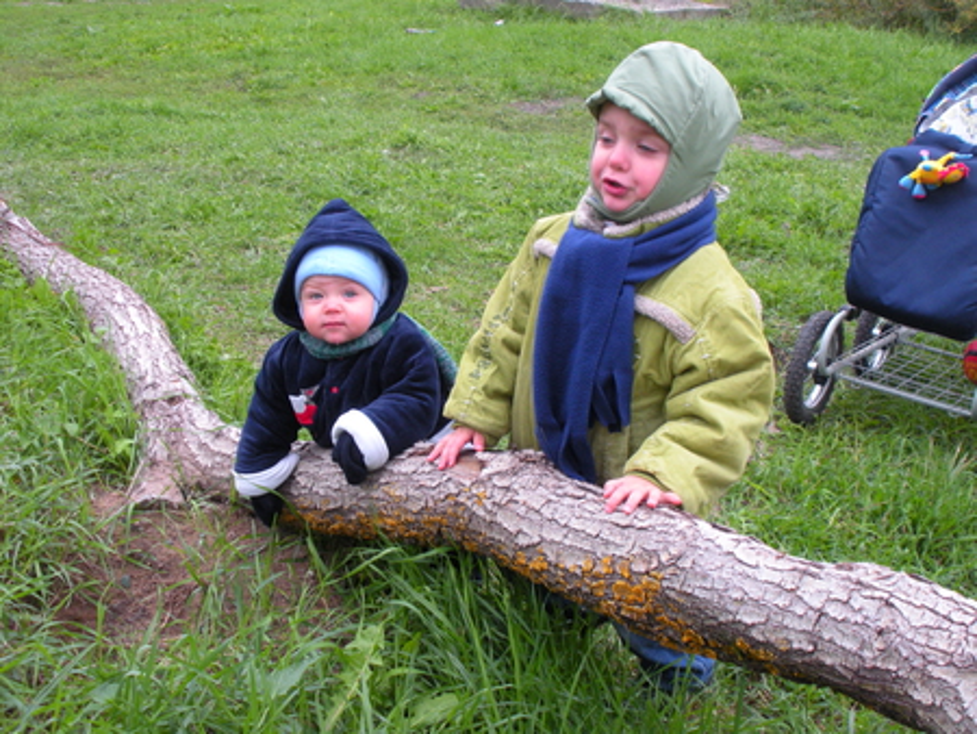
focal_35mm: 44
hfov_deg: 42.9
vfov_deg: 32.9
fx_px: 1243
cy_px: 367
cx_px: 488
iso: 173
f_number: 4
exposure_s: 1/57.1
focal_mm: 7.7
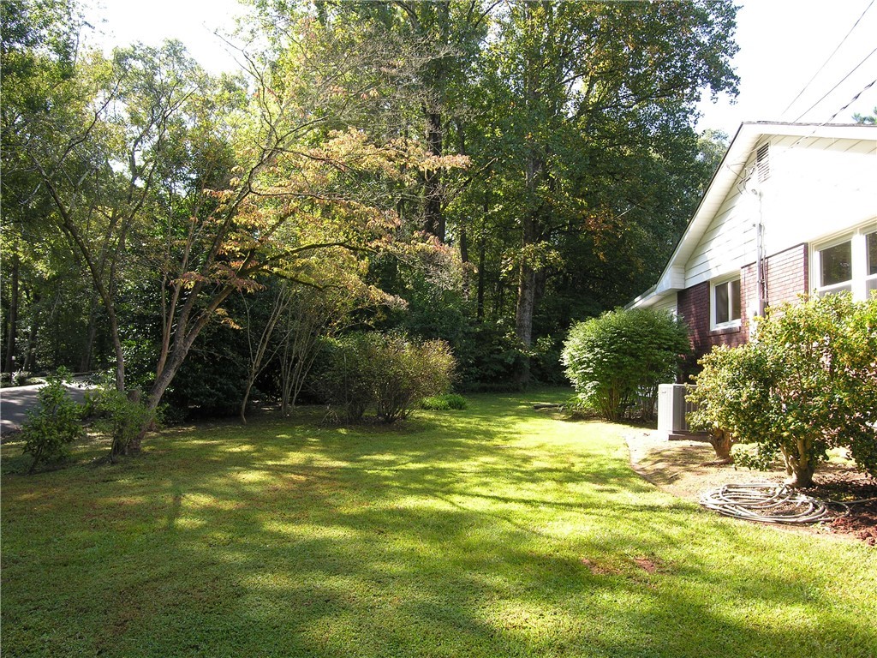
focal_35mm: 24
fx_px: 608
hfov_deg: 71.6
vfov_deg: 56.8
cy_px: 329
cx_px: 438
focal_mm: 6.1
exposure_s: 1/67.4
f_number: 3.6
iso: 50
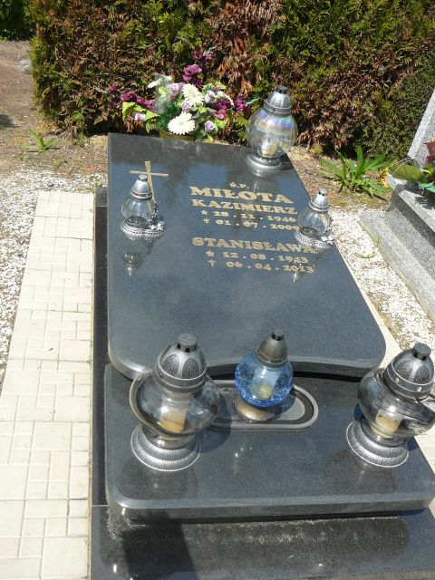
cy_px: 290
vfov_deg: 52.6
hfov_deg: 40.7
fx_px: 586
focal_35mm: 35
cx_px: 218
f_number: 5
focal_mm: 5.2
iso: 80
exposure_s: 1/400
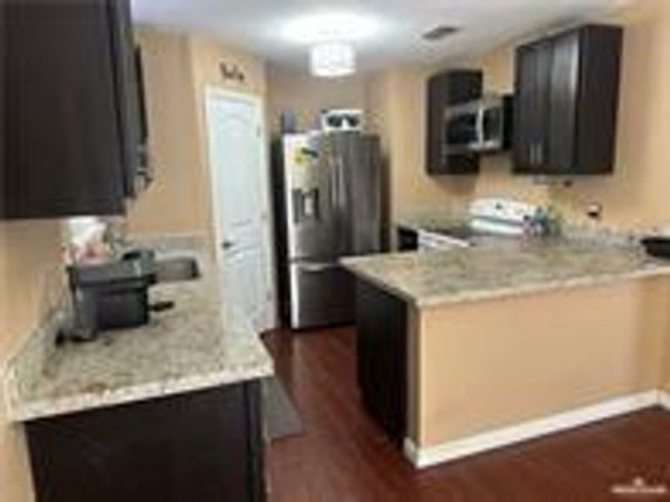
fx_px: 465
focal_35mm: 24
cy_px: 251
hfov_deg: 71.6
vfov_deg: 56.8
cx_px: 335
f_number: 1.78
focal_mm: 6.86
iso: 400
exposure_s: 1/60
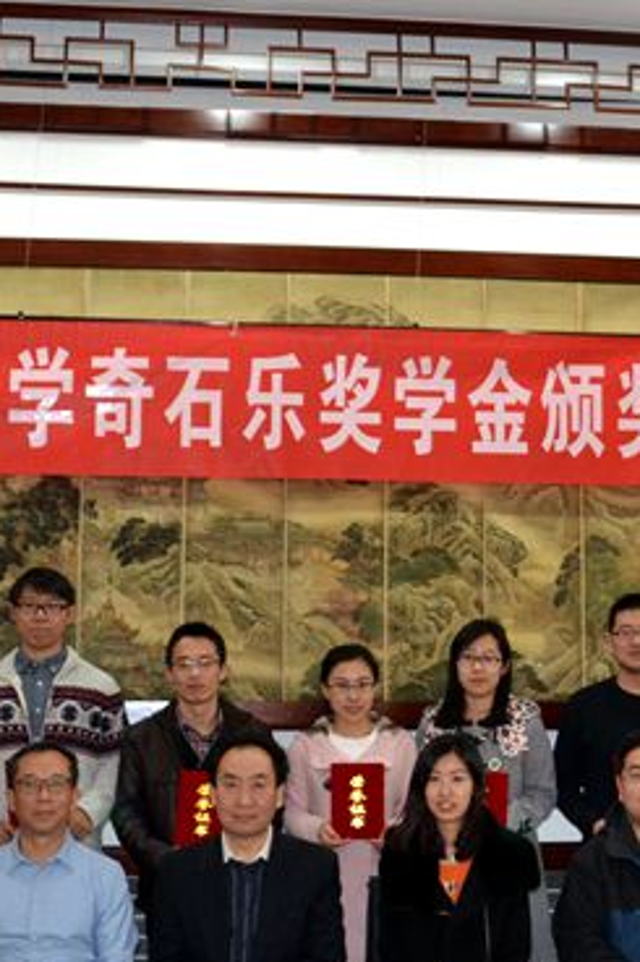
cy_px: 556
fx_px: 1254
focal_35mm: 47
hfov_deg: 28.5
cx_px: 225
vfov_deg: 41.8
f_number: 3.5
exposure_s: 1/60
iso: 1250
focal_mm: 18
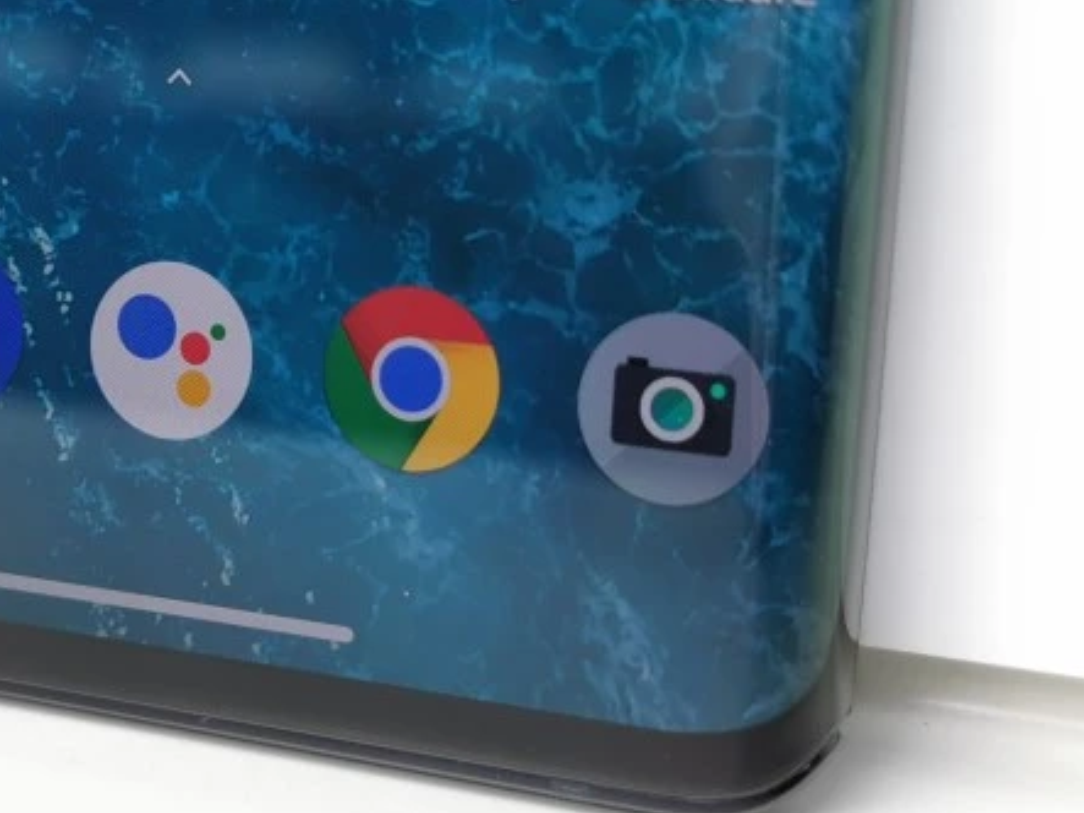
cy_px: 419
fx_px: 2317
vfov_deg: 19.9
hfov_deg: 26.0
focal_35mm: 74
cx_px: 262
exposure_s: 1/396
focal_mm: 5.56
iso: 50
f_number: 1.6
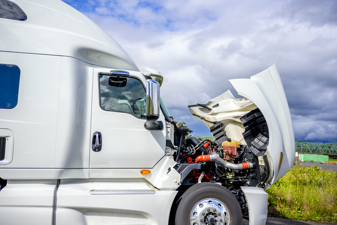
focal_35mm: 35
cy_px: 112
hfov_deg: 54.4
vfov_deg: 37.9
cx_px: 168
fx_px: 328
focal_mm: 35
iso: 64
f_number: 2.8
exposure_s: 1/1600
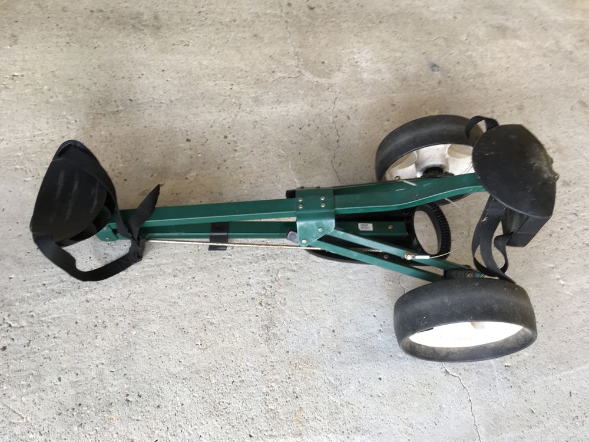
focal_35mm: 29
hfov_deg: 61.7
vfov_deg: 48.2
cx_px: 294
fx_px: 493
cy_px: 221
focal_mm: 4.15
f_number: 2.2
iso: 32
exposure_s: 1/50
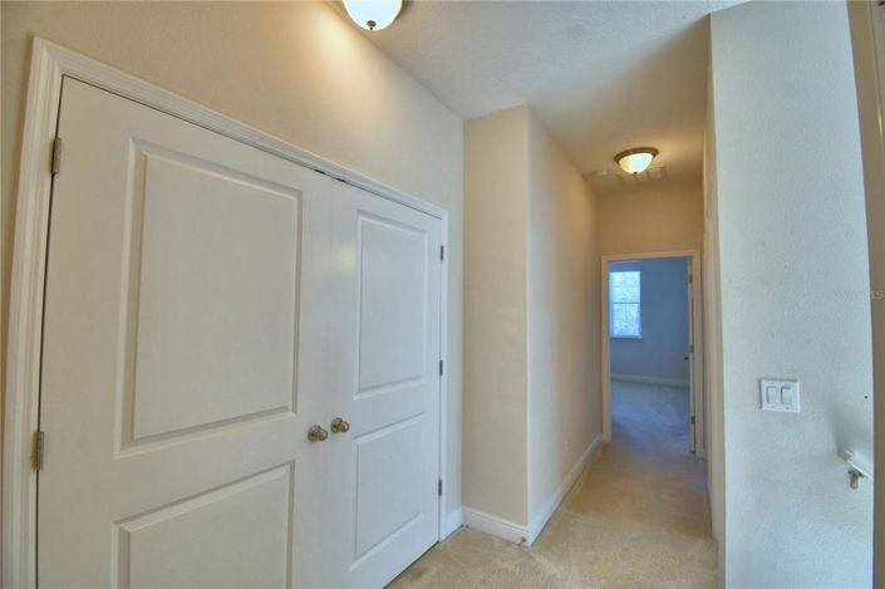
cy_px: 294
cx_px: 442
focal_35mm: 15
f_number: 4.5
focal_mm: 10
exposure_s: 1/125
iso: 320
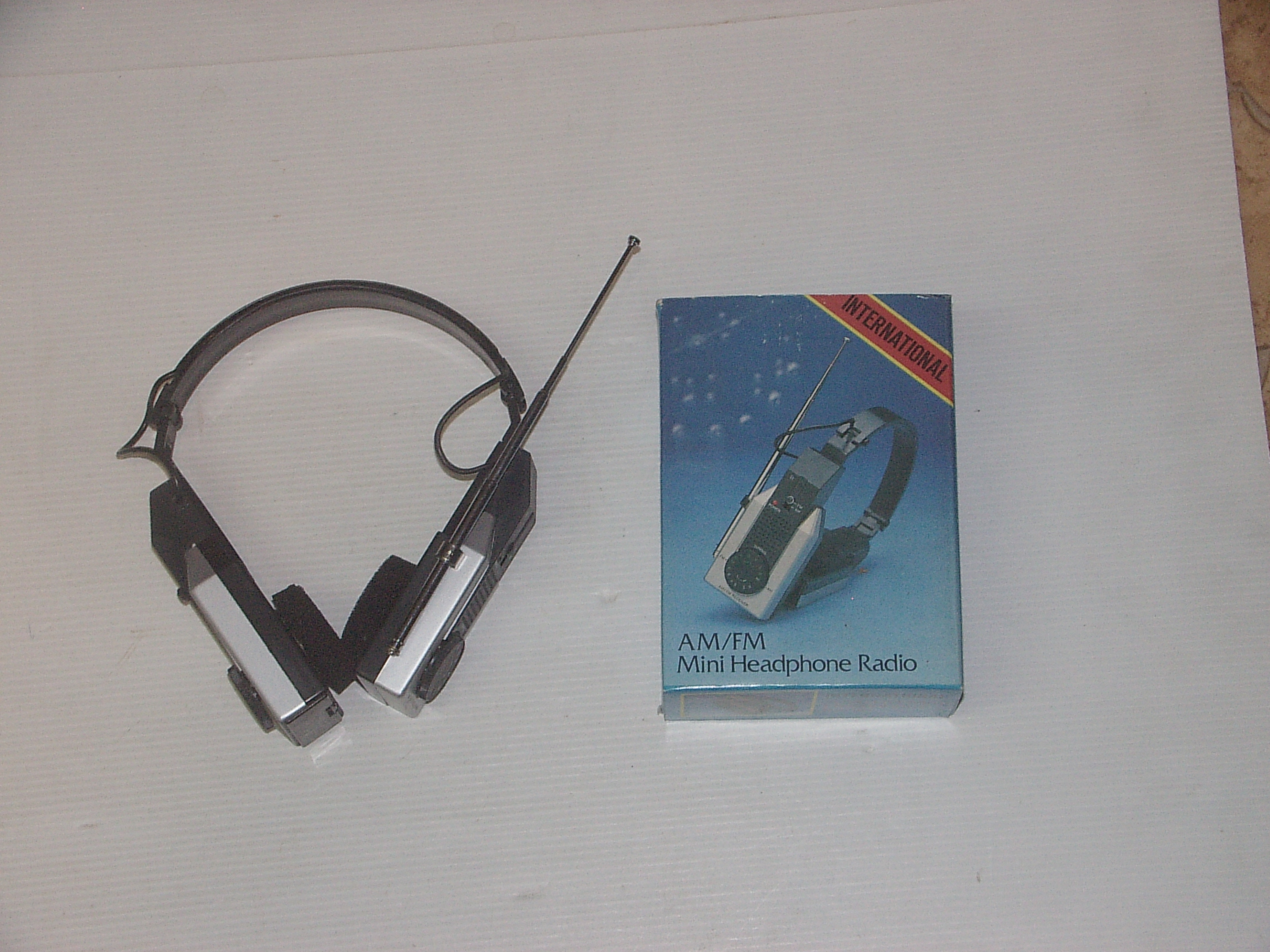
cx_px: 635
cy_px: 476
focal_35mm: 74
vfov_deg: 19.9
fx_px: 2715
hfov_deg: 26.3
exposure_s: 1/35
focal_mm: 11.5
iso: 200
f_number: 3.3
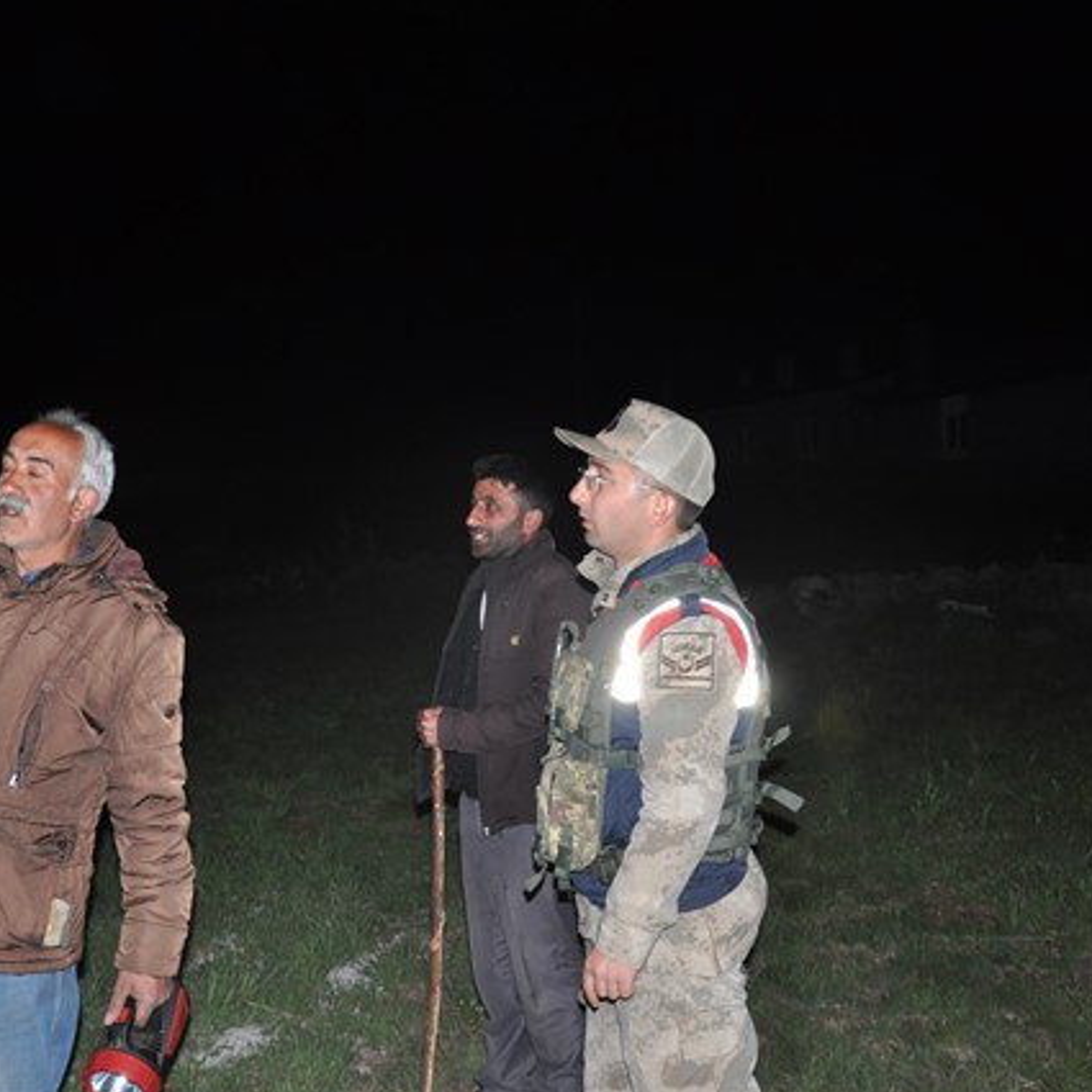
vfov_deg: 34.9
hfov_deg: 34.6
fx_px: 1736
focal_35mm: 49
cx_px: 378
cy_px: 545
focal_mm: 25
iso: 1000
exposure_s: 1/60
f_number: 4.5
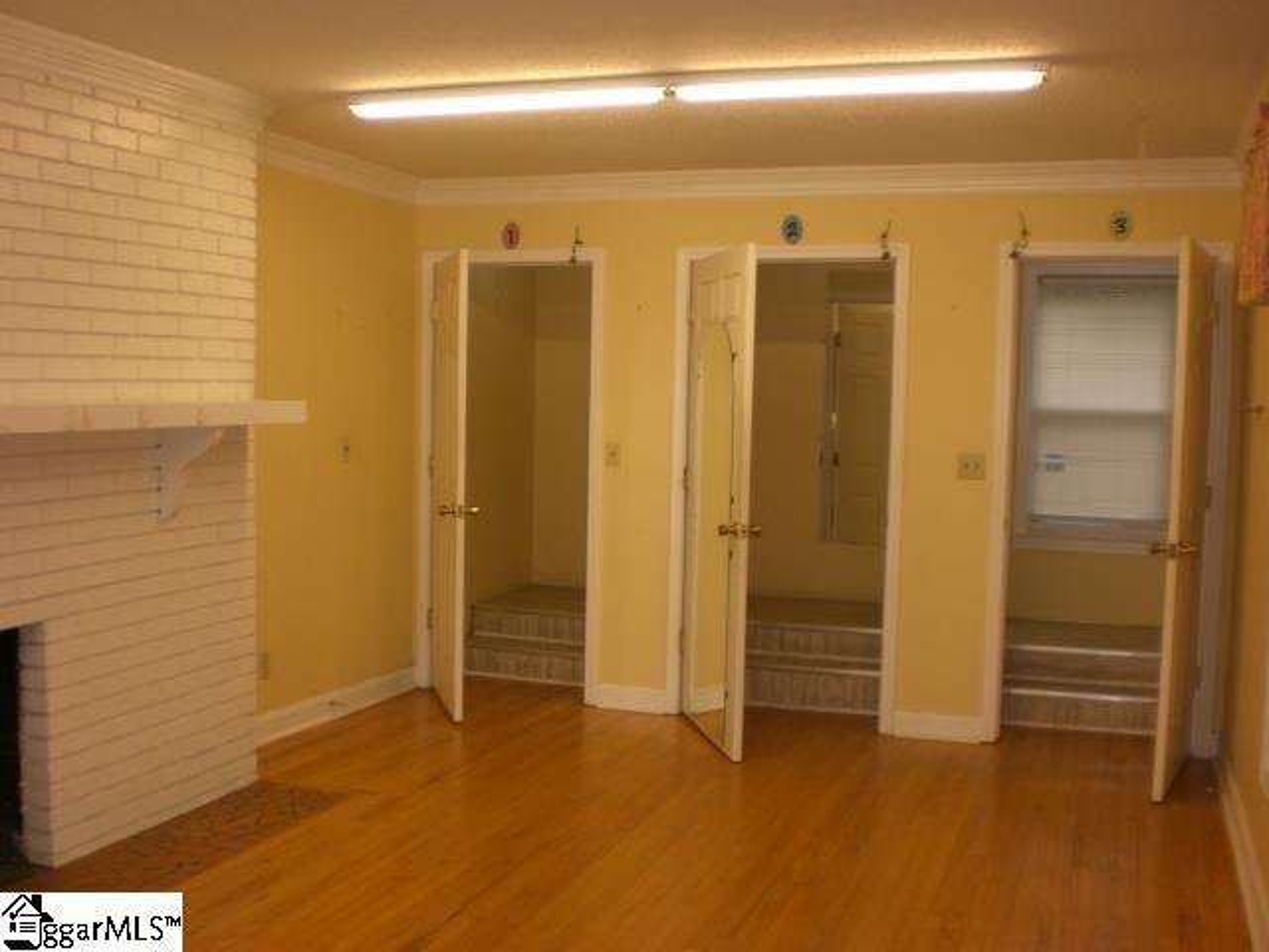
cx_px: 634
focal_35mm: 38
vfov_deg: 37.7
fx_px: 1393
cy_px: 476
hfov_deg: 49.0
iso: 100
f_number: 3.1
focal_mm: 6.3
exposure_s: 1/100
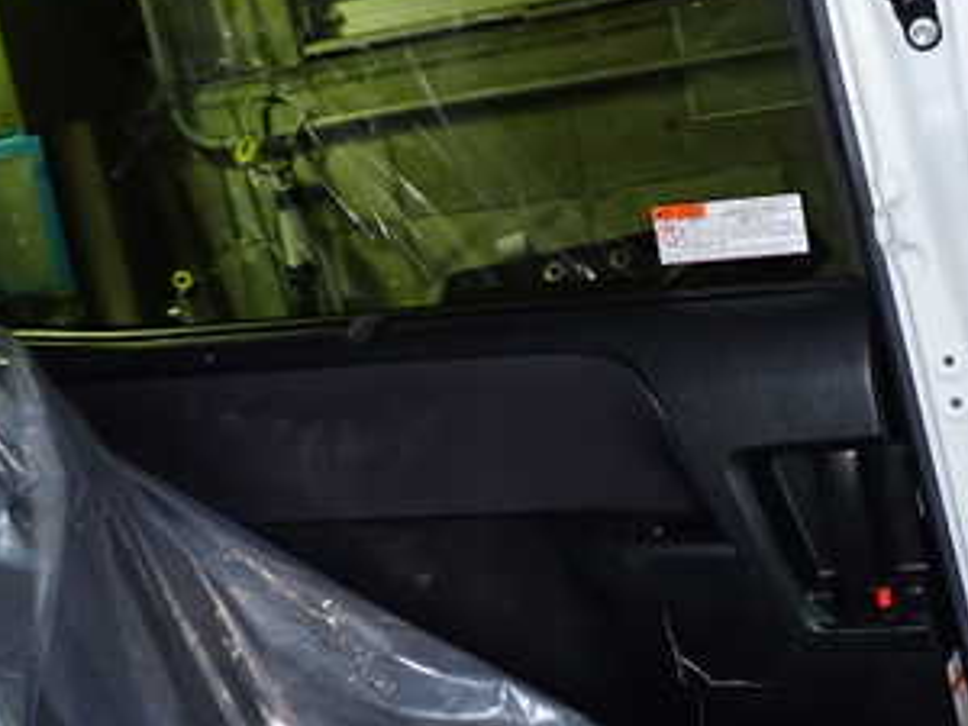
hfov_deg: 32.1
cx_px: 594
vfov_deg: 24.4
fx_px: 1678
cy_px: 294
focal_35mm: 60
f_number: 2.3
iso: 320
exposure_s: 1/30
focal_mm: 5.4
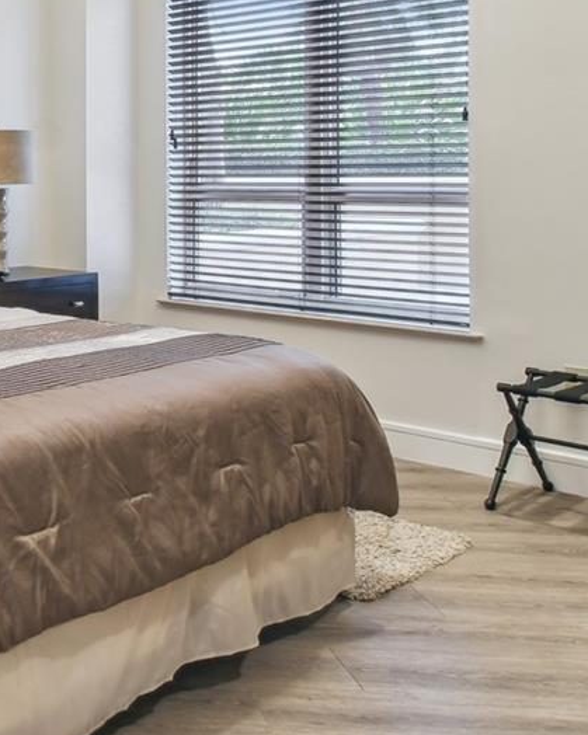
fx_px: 936
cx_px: -185
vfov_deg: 40.8
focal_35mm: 43
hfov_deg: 28.4
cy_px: 128
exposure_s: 1/2.5
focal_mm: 10
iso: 100
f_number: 7.1
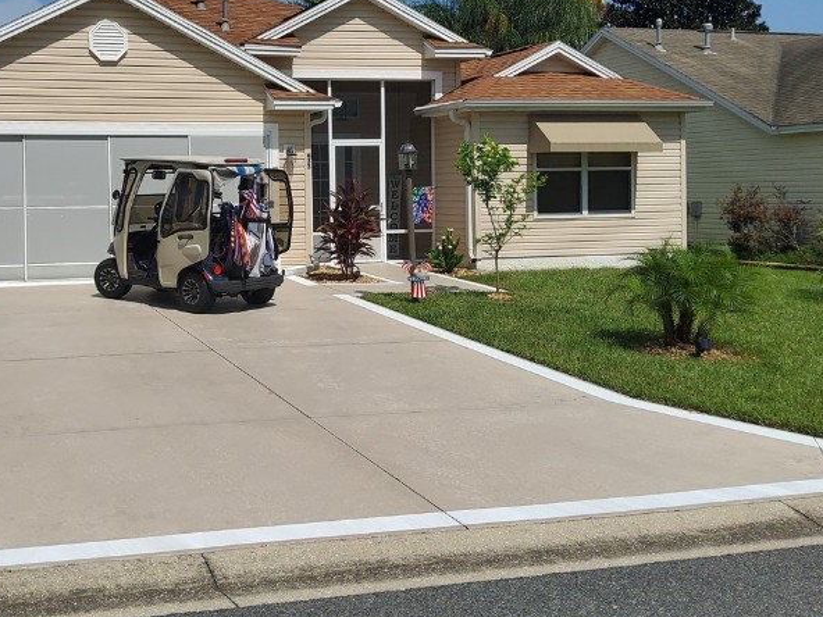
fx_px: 1070
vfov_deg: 31.9
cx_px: 250
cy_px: 204
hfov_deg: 41.3
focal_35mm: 45
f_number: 2
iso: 50
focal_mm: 3.08
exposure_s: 1/2767
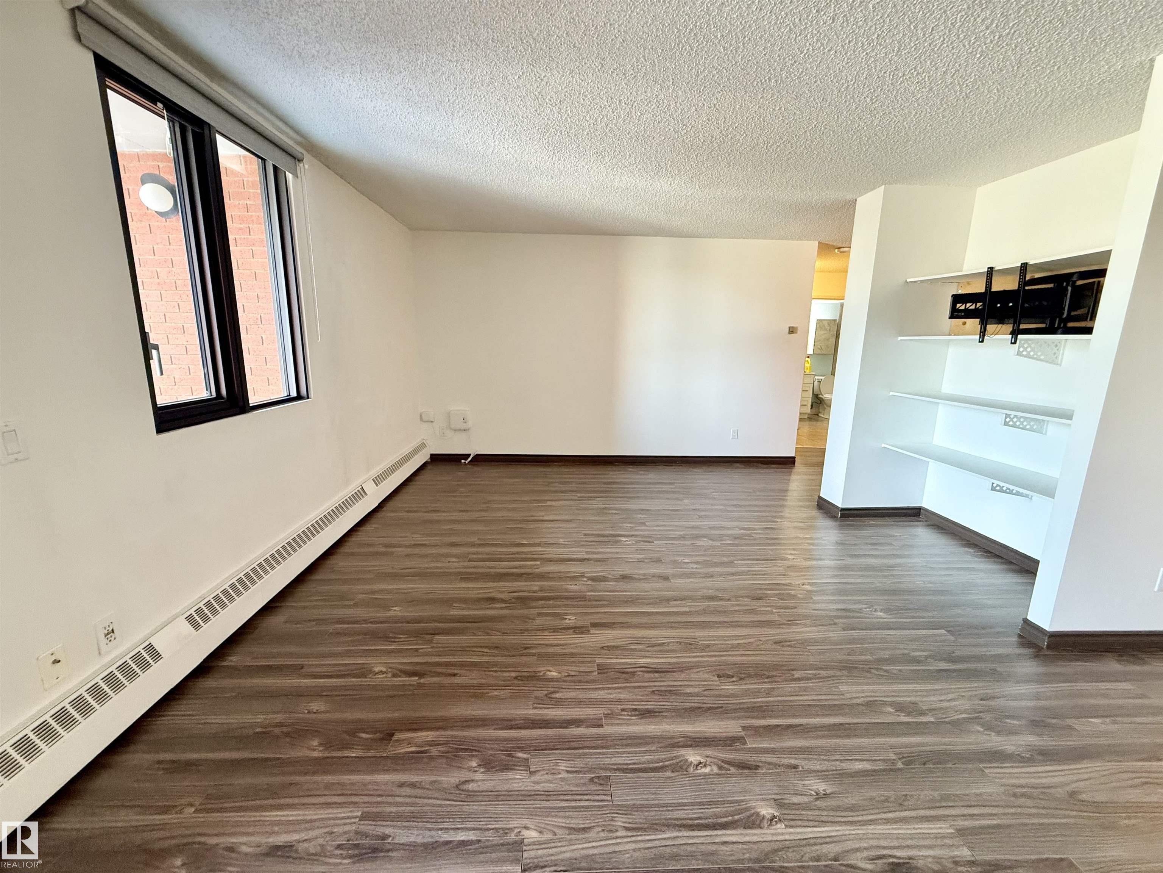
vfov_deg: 85.7
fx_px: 470
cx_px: 582
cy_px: 436
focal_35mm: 14
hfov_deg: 102.1
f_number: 2.2
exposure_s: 1/60
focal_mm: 2.22
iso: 400
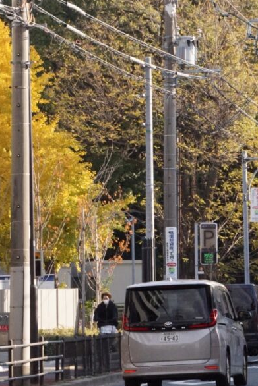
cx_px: 220
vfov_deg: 6.0
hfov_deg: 4.0
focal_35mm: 341
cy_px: 179
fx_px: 3663
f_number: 18
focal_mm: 130
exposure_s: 1/500
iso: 3200
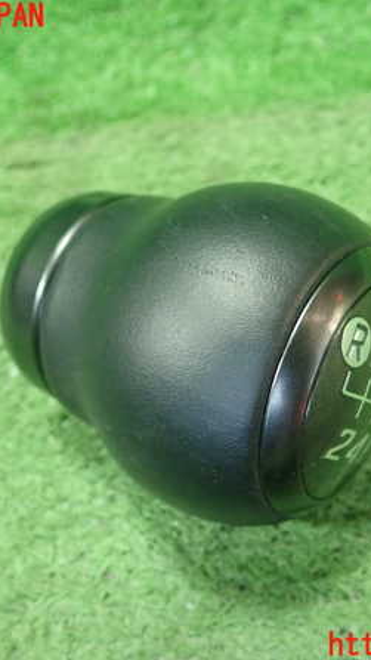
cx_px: 219
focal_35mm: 44
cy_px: 331
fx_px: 769
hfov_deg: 27.1
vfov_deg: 46.4
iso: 640
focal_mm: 5.5
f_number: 2.3
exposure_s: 1/125
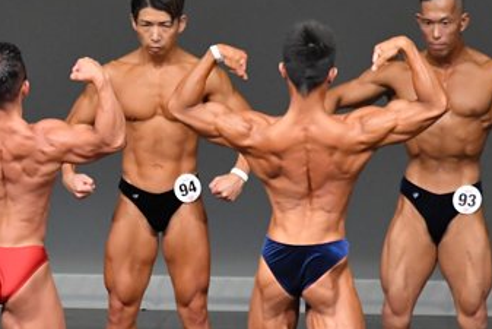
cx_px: 49
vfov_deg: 2.1
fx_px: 8955
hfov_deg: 3.1
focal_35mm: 655
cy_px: 244
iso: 5000
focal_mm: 190
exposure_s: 1/400
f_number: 5.6
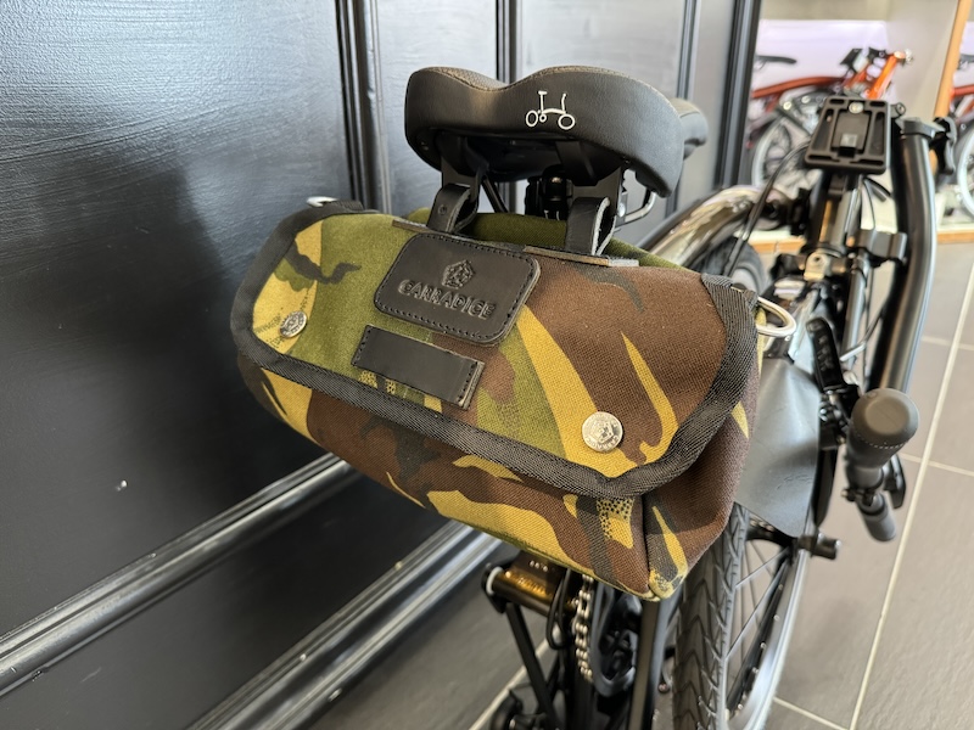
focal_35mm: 24
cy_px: 365
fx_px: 675
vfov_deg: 56.8
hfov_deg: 71.6
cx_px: 487
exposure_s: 1/50
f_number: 1.78
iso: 500
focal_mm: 6.76
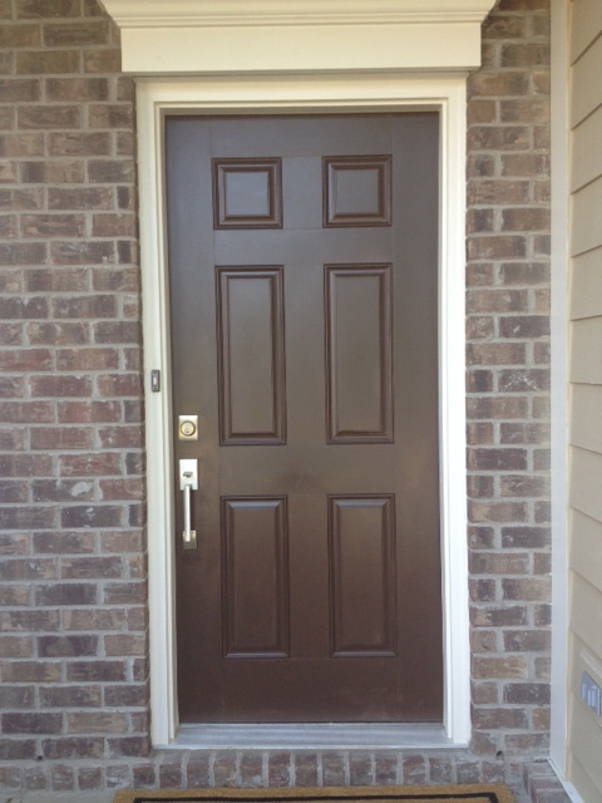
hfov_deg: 40.7
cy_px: 402
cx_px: 301
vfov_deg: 52.6
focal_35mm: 35
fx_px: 812
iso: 64
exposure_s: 1/120
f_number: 2.4
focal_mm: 4.28
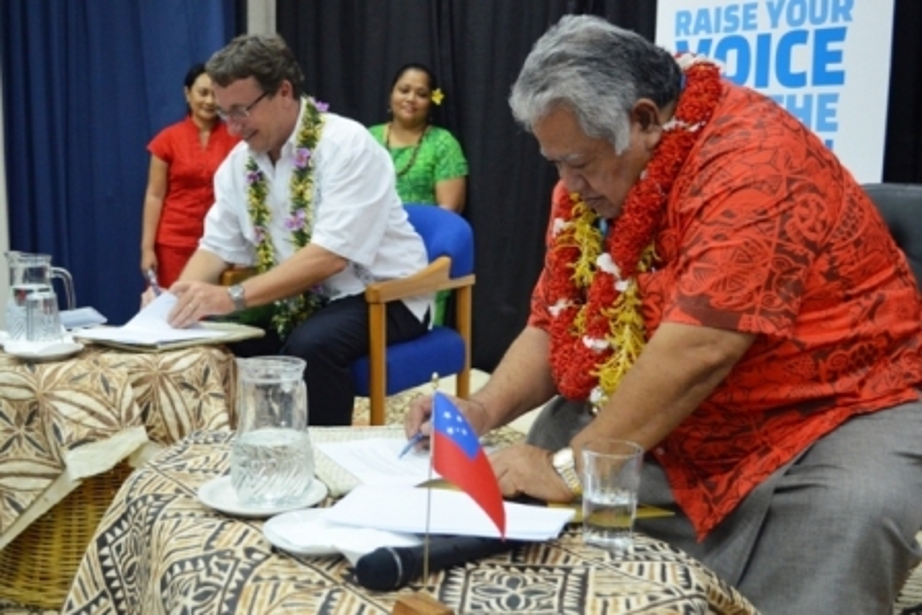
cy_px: 308
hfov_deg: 49.5
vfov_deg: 34.2
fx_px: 999
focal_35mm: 39
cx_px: 461
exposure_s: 1/80
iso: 1600
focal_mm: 26
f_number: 4.2
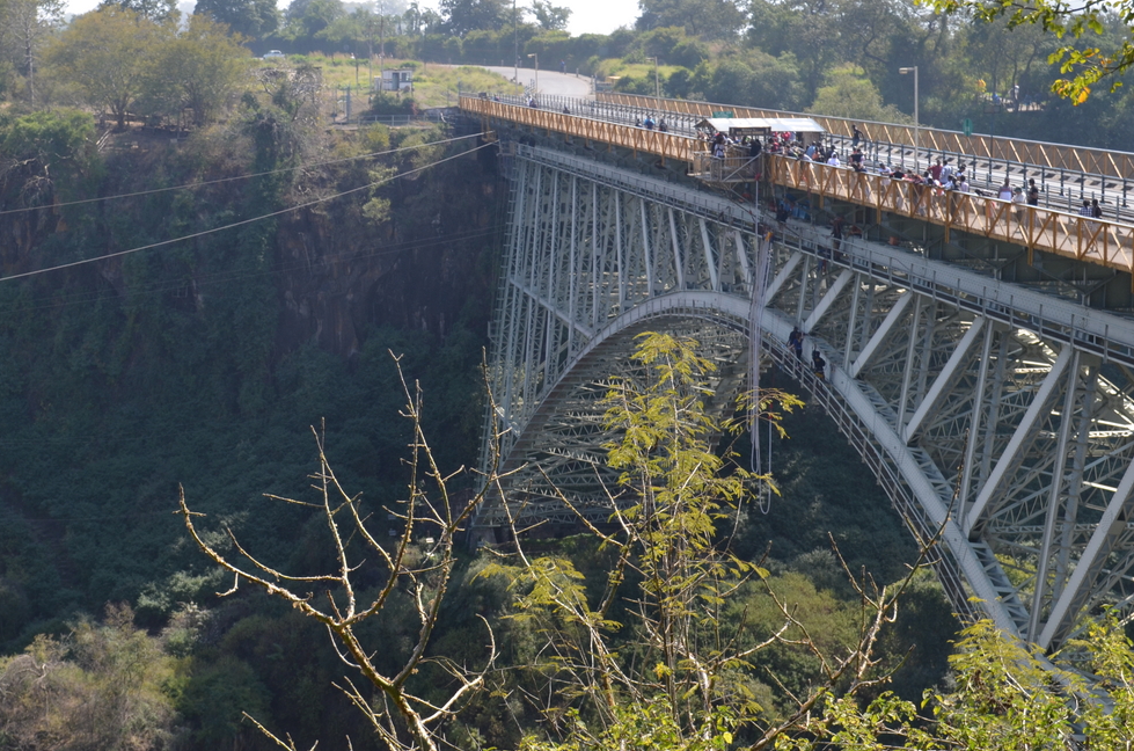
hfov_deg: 29.3
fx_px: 2158
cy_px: 381
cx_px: 407
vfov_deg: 19.7
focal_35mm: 69
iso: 200
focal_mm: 35
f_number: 8
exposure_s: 1/250
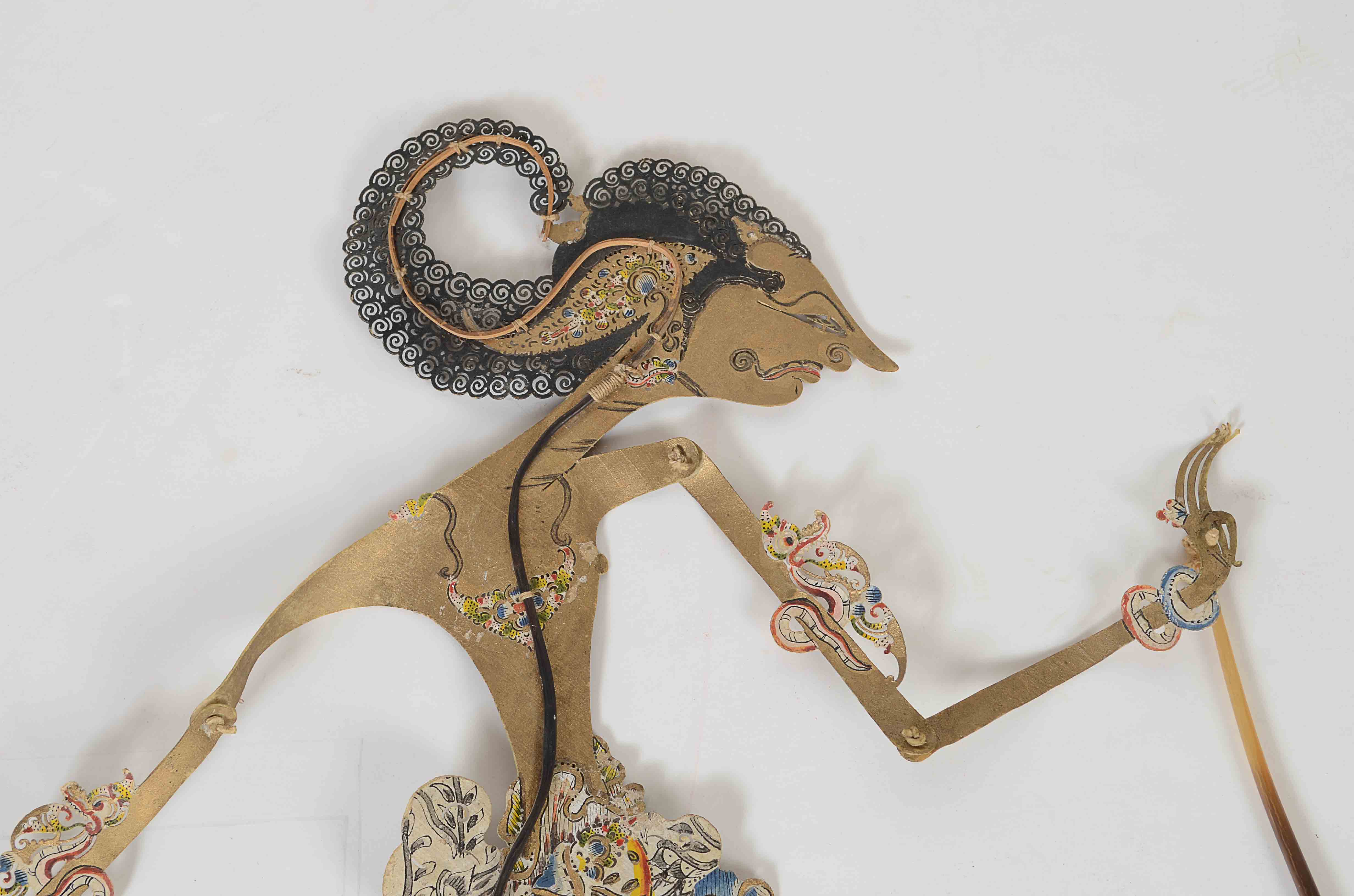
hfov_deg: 35.1
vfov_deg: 23.7
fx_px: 2139
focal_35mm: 57
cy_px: 448
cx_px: 677
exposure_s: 1/80
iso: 100
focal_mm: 38
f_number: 8
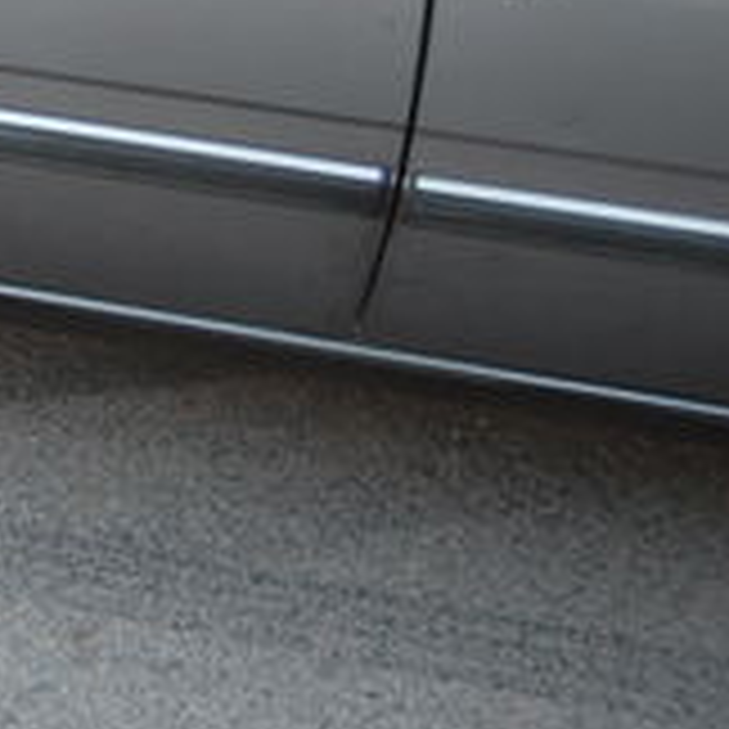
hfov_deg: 13.6
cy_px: 32
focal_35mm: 111
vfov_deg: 15.5
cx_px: -688
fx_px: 2645
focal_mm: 22
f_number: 3.8
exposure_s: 1/40
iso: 400
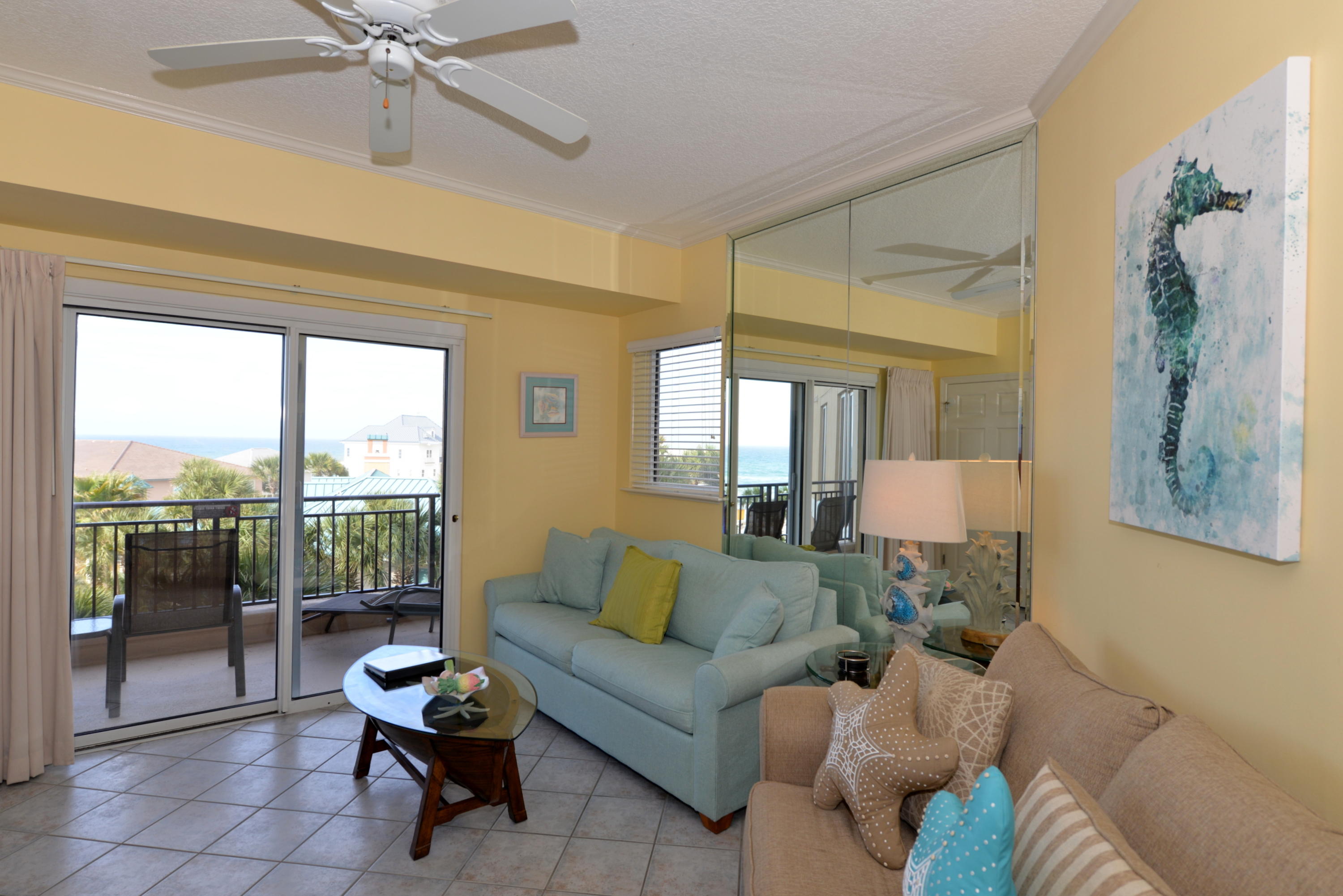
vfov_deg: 67.4
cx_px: 672
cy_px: 448
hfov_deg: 90.0
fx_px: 672
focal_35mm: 18
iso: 200
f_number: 5
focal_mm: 18
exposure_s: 1/100
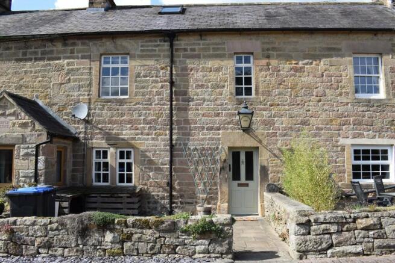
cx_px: 198
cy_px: 132
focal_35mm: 30
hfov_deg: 61.9
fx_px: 329
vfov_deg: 43.6
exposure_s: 1/320
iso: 200
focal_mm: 20
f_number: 9
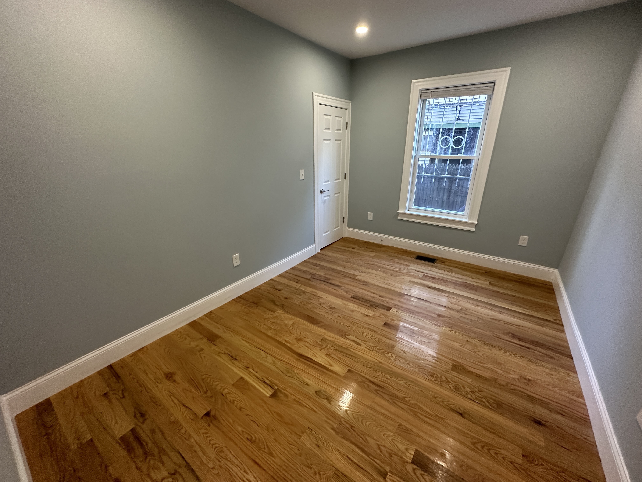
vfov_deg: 85.7
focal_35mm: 14
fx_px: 260
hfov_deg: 102.1
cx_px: 321
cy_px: 241
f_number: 2.2
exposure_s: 1/60
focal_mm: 2.22
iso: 320
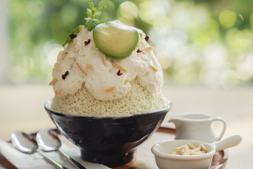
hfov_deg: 22.3
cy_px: 84
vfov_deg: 14.9
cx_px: 126
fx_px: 643
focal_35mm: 92
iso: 800
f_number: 2.8
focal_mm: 61
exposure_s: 1/160
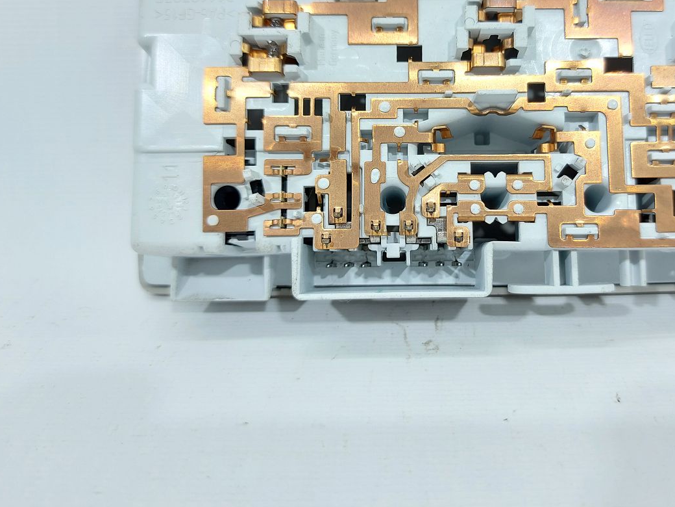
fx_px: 624
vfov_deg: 43.6
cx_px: 422
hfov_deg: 56.1
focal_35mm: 32
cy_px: 170
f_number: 1.8
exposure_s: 1/50
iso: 160
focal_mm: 5.23
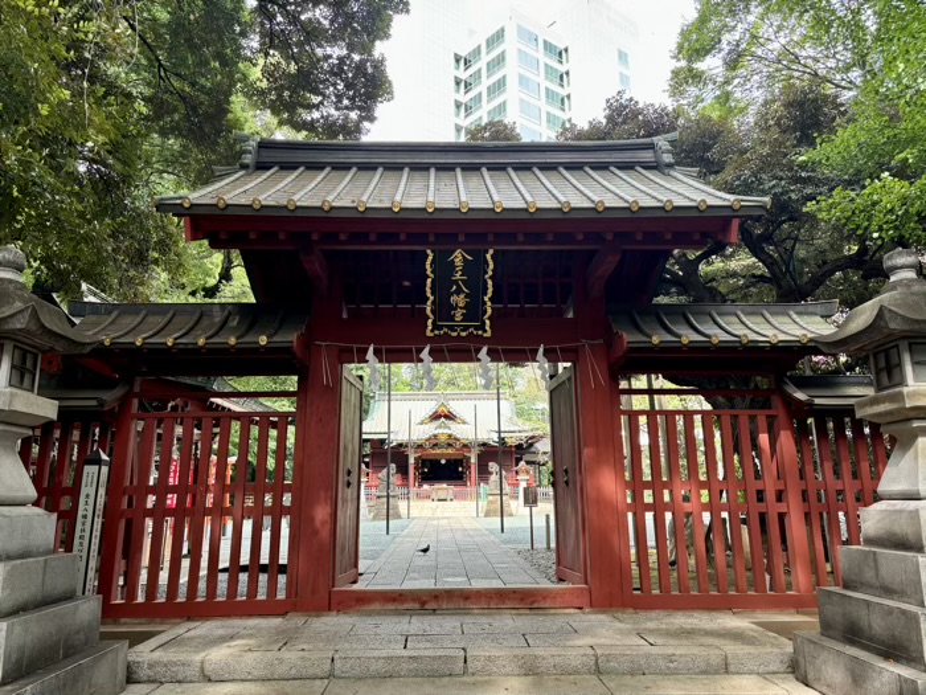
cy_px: 348
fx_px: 696
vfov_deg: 53.1
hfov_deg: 67.3
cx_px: 463
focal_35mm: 26
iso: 64
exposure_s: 1/121
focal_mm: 5.96
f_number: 1.6
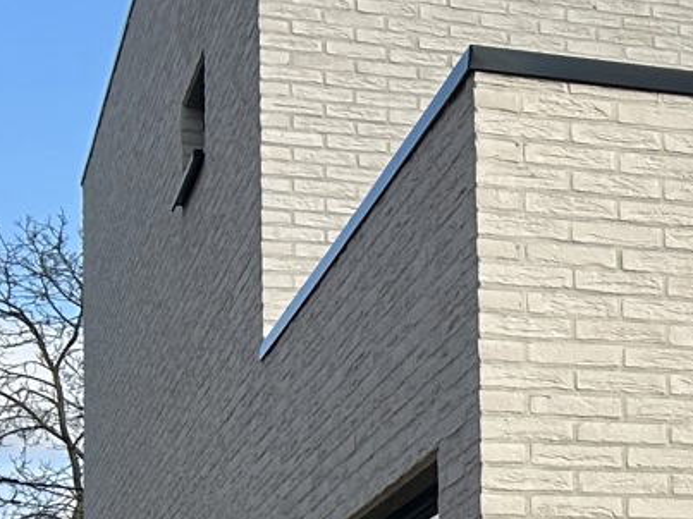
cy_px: 588
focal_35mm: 124
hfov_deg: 13.1
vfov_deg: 11.7
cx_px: 1503
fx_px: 2482
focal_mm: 5.7
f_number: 1.5
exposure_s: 1/3571
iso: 50
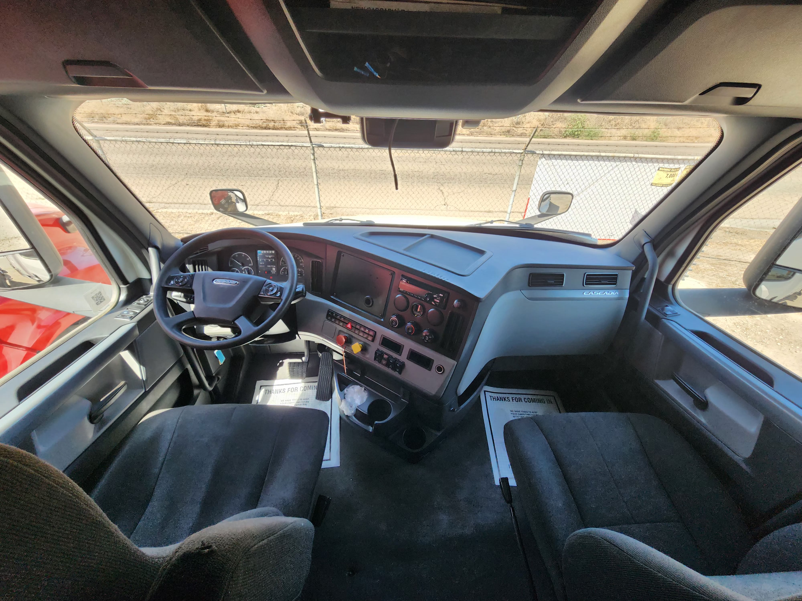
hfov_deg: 106.2
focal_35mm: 13
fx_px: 301
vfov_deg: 89.9
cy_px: 300
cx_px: 401
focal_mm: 2.2
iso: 50
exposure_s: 1/120
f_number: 2.2
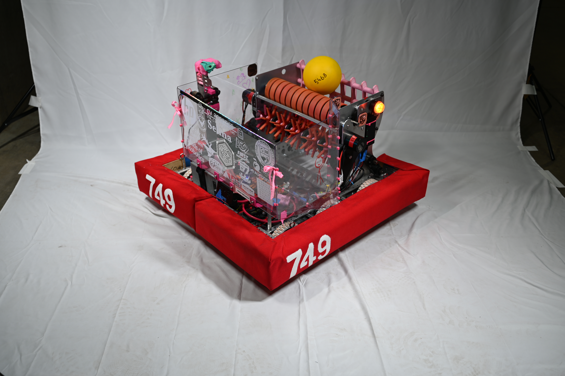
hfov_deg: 54.5
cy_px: 188
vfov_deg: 37.8
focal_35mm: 35
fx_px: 549
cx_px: 282
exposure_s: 1/40
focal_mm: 35
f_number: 2.8
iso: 110
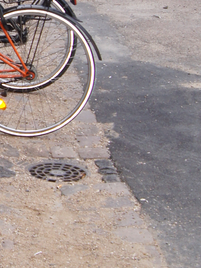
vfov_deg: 14.8
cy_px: 9
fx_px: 1014
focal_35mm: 131
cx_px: -141
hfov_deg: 10.7
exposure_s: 1/100
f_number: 6.3
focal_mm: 18
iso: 100
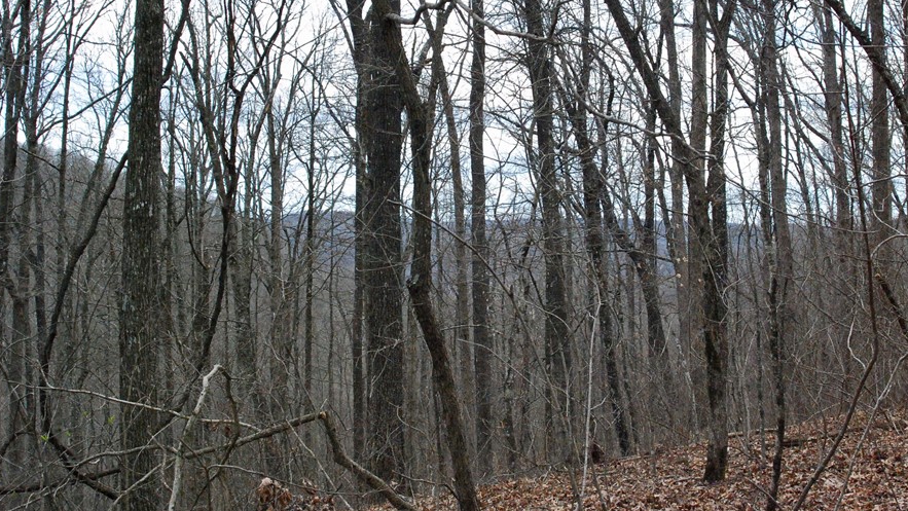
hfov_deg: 38.3
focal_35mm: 54
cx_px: 549
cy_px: 167
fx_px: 1300
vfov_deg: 22.1
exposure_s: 1/800
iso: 2000
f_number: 13
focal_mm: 28
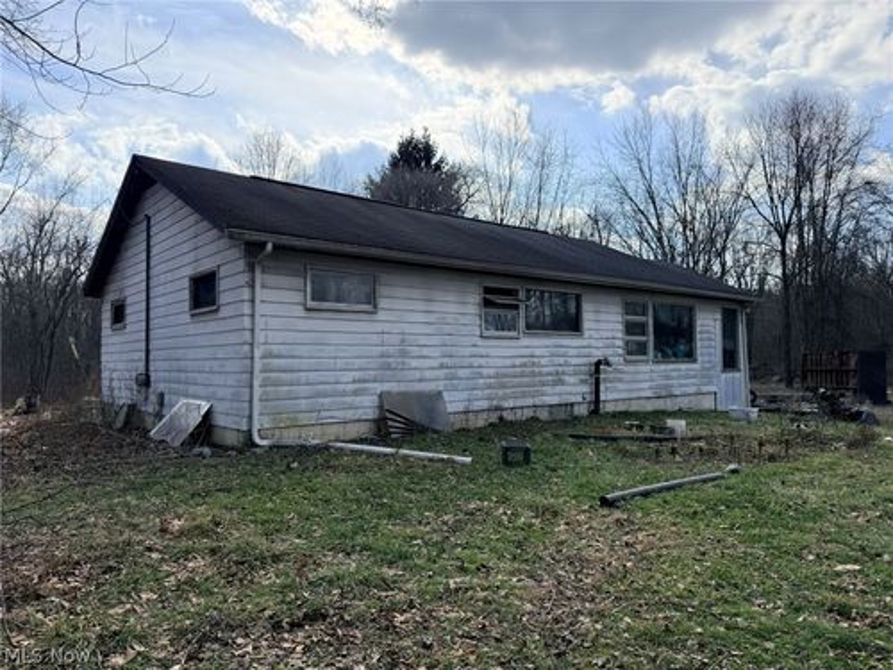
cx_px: 446
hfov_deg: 71.6
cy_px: 335
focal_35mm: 24
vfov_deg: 56.8
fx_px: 619
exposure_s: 1/4975
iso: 100
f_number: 1.78
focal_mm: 6.76
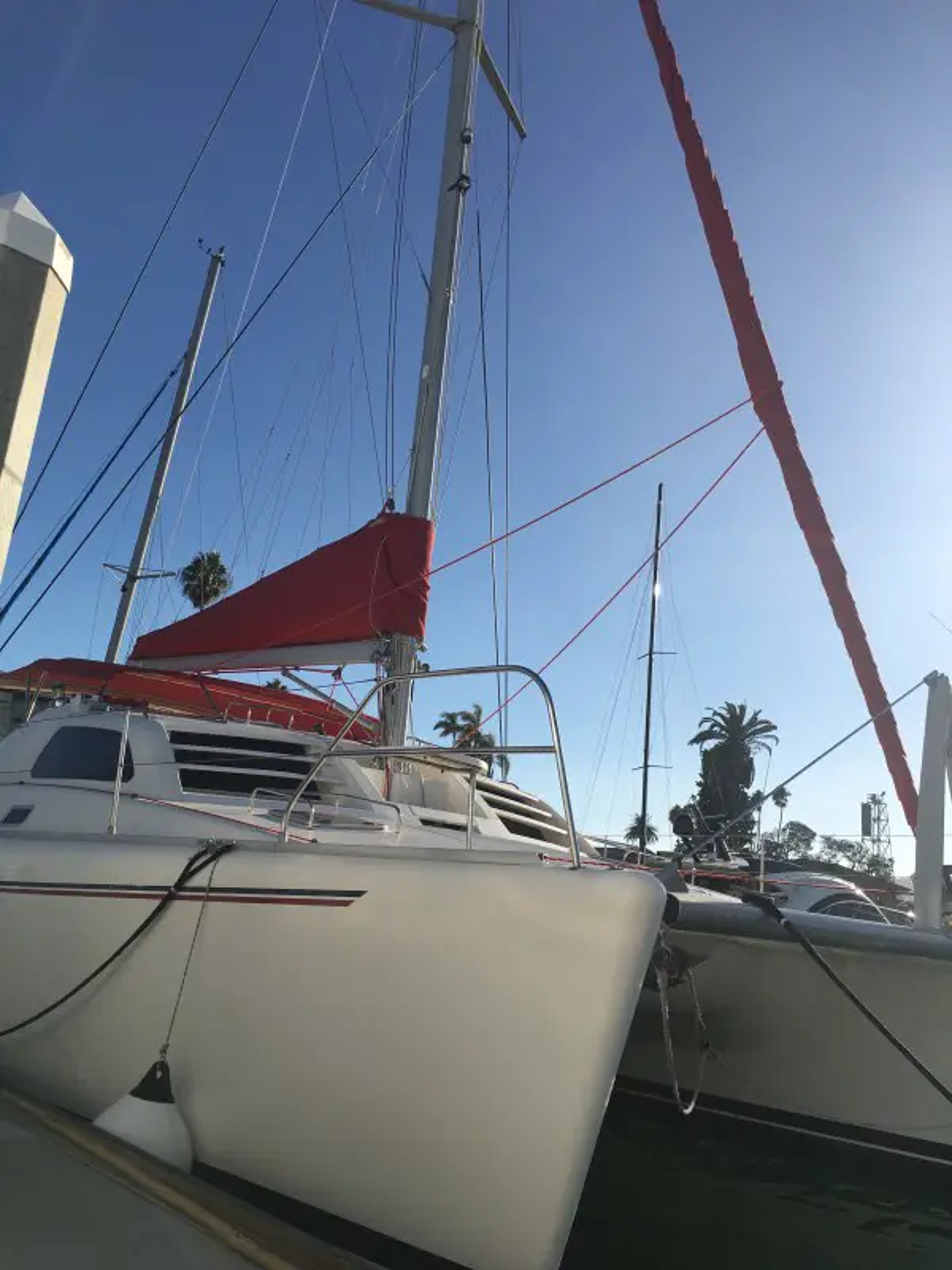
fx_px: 1063
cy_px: 635
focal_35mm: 29
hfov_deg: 48.2
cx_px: 476
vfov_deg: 61.7
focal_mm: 4.15
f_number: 2.2
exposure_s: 1/2959
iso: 25
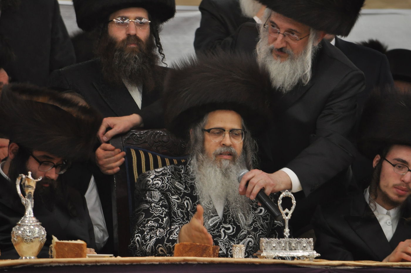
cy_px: 136
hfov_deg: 4.6
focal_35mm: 450
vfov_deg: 3.0
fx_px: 5130
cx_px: 206
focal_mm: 300
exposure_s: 1/60
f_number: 5.6
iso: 1000
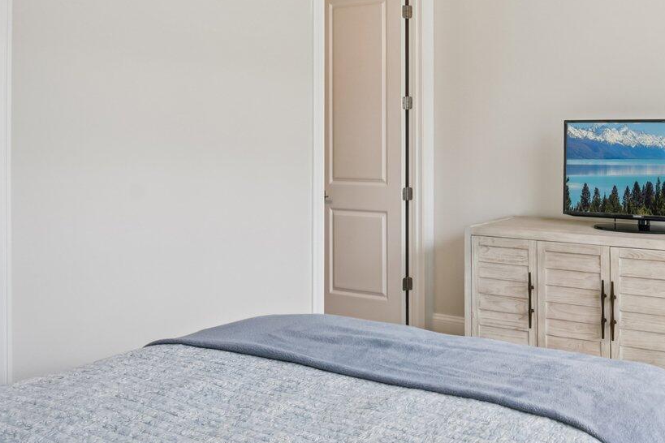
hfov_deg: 48.4
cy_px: 133
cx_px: 606
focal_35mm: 35
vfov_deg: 37.3
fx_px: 646
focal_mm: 14
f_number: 8
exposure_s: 1/15
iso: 125
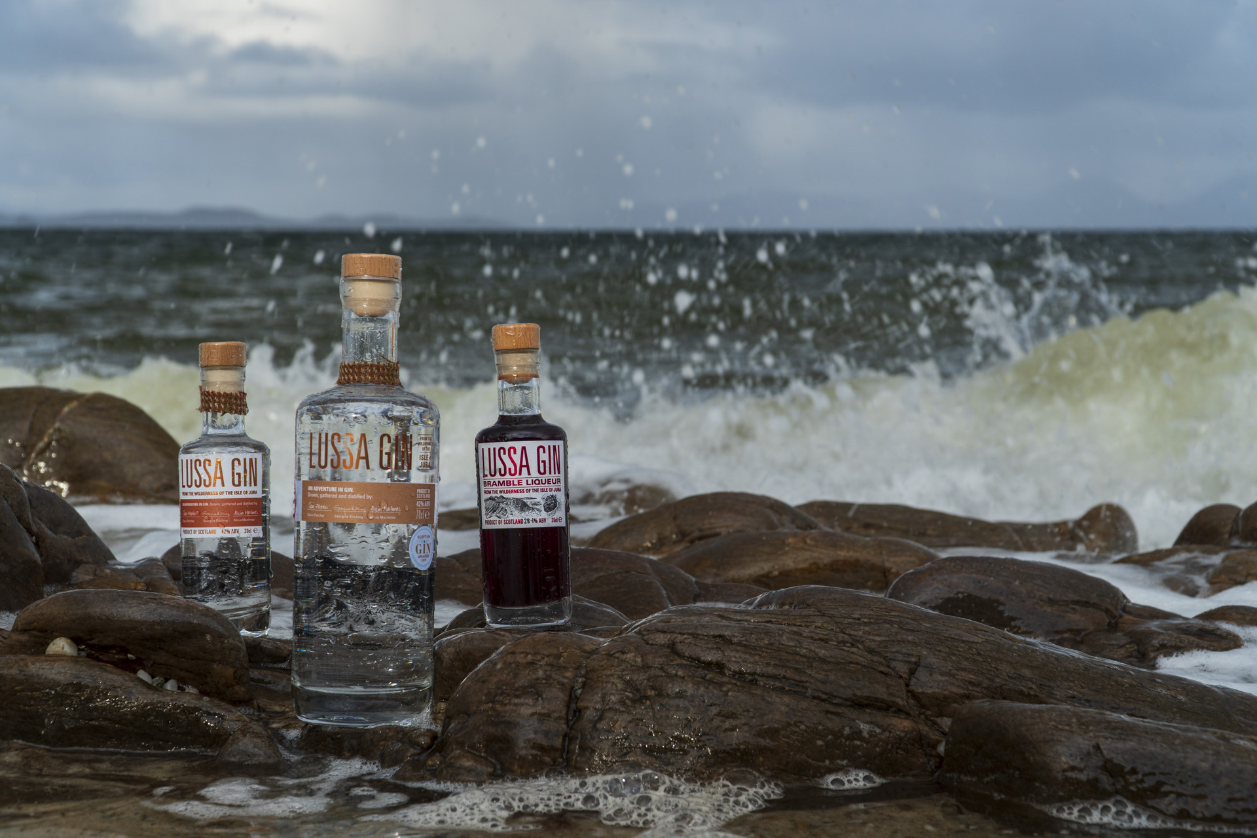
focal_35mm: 62
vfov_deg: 22.1
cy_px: 419
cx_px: 628
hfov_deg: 32.6
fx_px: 2147
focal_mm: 41
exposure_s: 1/200
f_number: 6.3
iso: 100
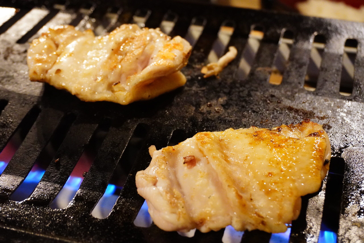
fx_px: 591
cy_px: 122
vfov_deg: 23.2
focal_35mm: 58
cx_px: 182
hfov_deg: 34.2
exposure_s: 1/30
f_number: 7.1
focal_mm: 39
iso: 6400
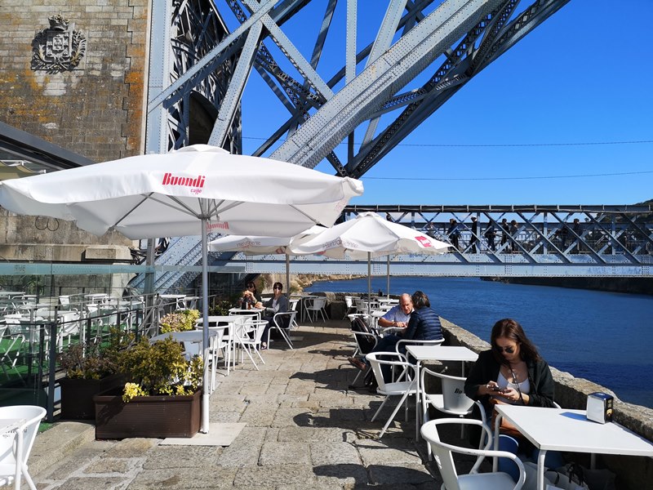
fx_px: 509
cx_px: 326
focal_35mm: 27
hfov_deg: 65.3
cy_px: 245
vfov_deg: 51.4
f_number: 1.8
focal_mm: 3.95
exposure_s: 1/2882
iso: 50
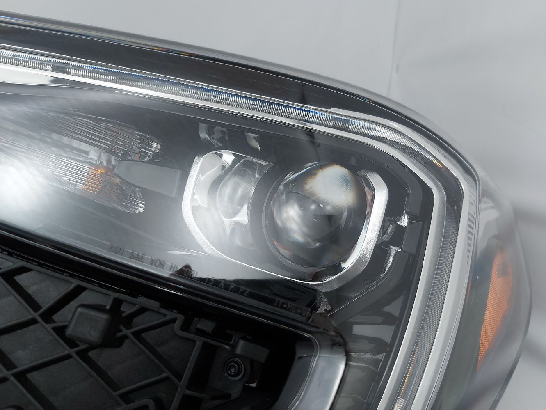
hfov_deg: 69.4
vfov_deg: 54.9
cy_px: 204
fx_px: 394
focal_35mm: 25
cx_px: 271
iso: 50
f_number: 1.8
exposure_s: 1/100
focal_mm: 5.23
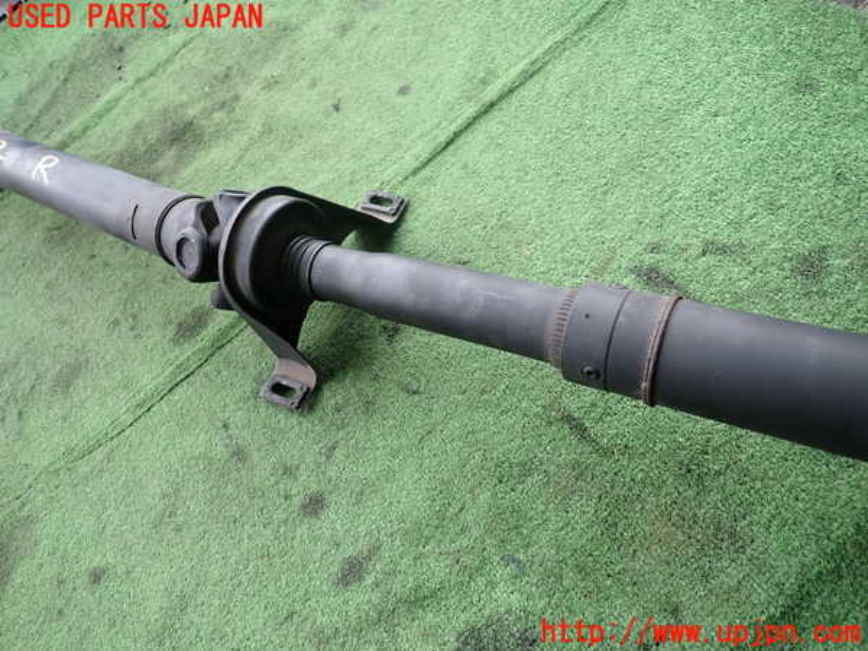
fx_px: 627
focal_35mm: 25
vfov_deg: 54.9
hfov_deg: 69.4
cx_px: 434
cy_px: 326
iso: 100
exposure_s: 1/125
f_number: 2
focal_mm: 4.5
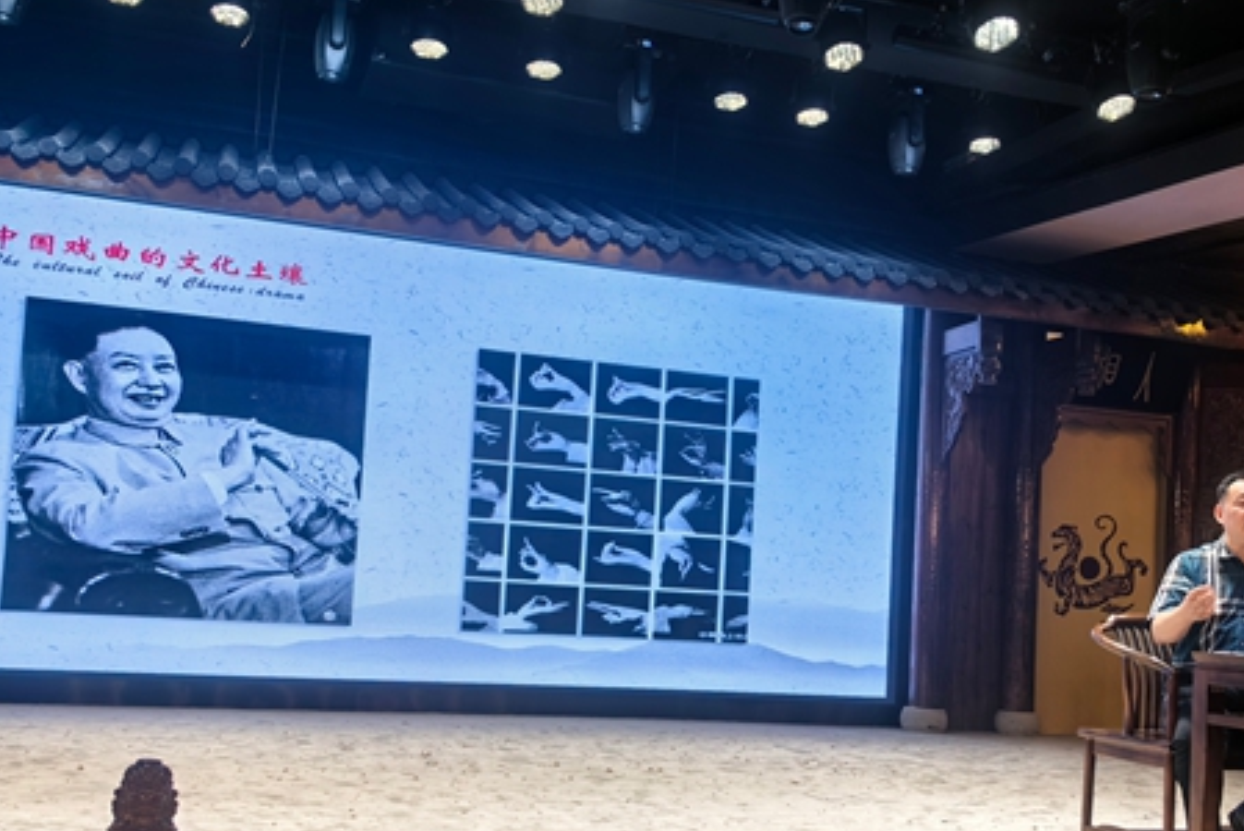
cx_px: 646
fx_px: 1383
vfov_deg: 33.3
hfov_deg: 48.4
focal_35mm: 40
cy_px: 507
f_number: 2
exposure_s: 3
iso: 80
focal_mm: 6.35
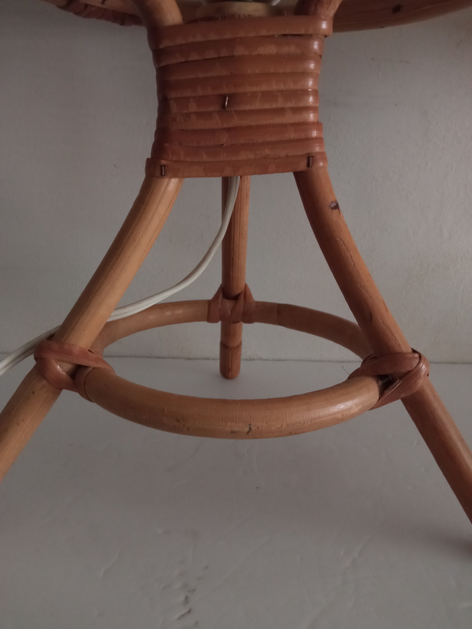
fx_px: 491
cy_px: 314
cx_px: 236
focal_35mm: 27
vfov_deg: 65.3
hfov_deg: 51.4
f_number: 2.2
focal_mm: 3.79
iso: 1318
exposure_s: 1/20
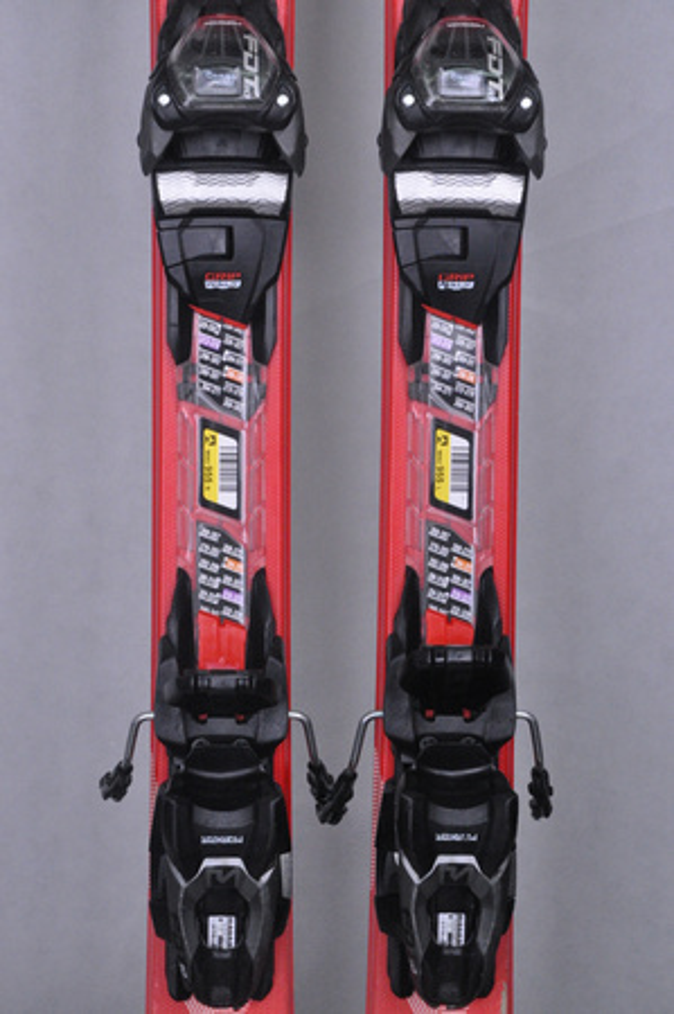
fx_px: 2955
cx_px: 337
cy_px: 507
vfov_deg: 19.5
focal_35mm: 105
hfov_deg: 13.0
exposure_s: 1/125
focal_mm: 70
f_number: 9.5
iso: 3200
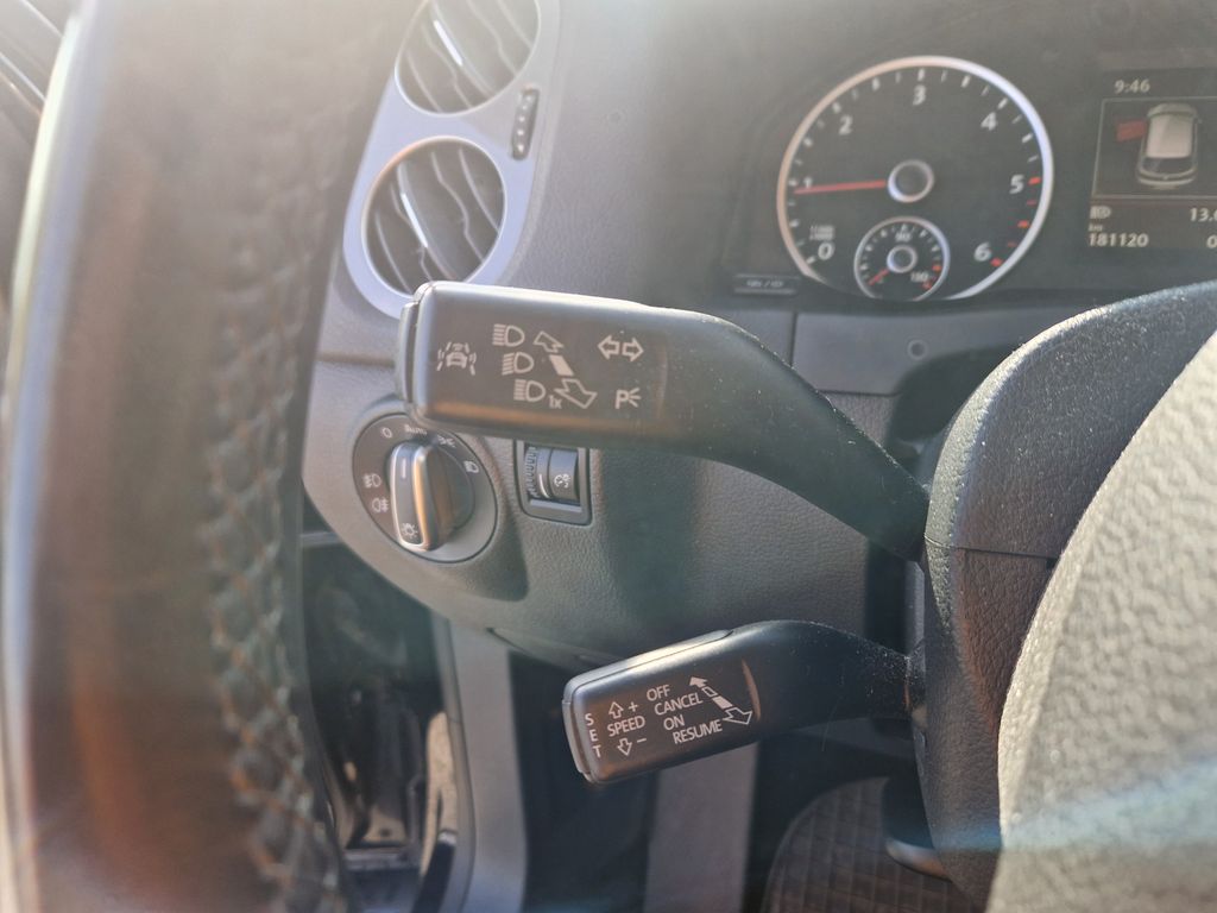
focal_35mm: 23
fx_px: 809
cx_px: 608
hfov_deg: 73.9
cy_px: 456
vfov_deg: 58.9
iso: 50
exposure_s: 1/180
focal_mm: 5.4
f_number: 1.8
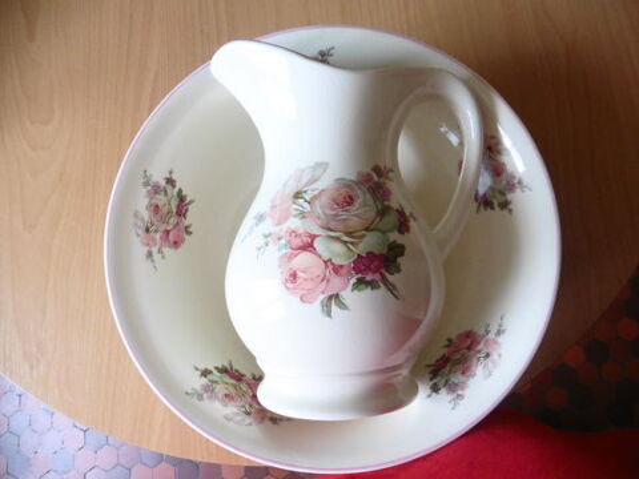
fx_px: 443
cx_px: 320
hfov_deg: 71.6
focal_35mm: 24
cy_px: 240
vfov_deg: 56.8
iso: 320
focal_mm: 4.3
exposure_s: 1/60
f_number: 3.3
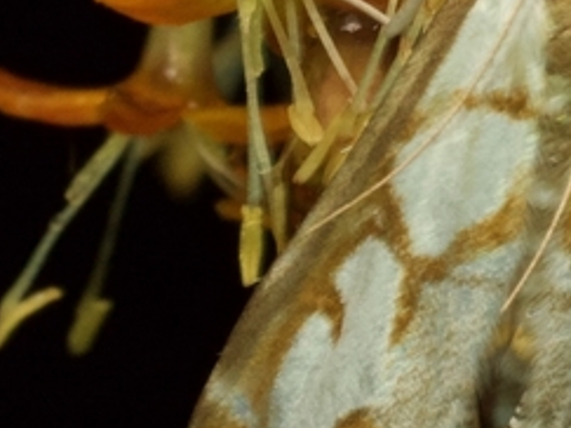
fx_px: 9282
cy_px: 166
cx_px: 592
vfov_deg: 2.6
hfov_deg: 3.5
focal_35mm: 563
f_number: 13
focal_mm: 60
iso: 800
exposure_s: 1/125
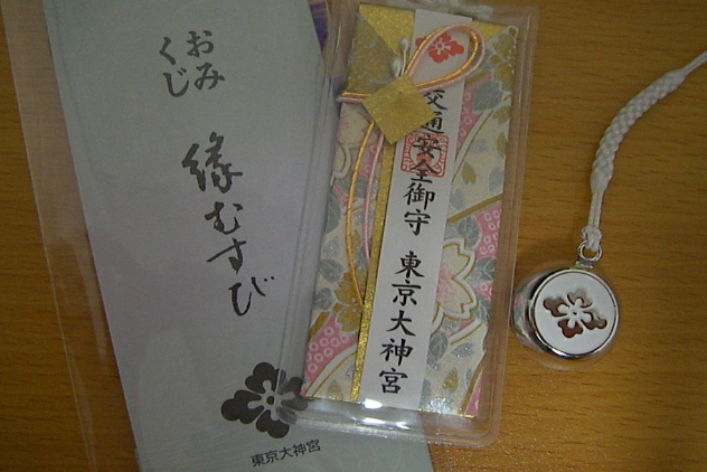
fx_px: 786
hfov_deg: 48.4
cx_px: 354
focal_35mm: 40
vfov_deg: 33.4
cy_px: 217
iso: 450
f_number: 3.3
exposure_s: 1/60.8
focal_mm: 6.3
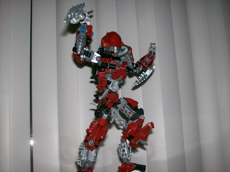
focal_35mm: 45
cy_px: 86
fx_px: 299
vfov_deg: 32.2
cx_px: 115
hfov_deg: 42.1
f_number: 3
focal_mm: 7.6
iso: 80
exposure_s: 1/73.1
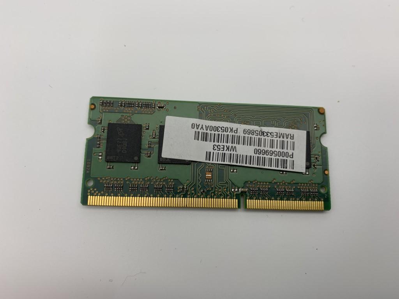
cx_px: 200
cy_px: 150
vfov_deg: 53.1
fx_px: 300
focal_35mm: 26
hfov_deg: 67.3
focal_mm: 4.25
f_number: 1.8
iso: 25
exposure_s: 1/224
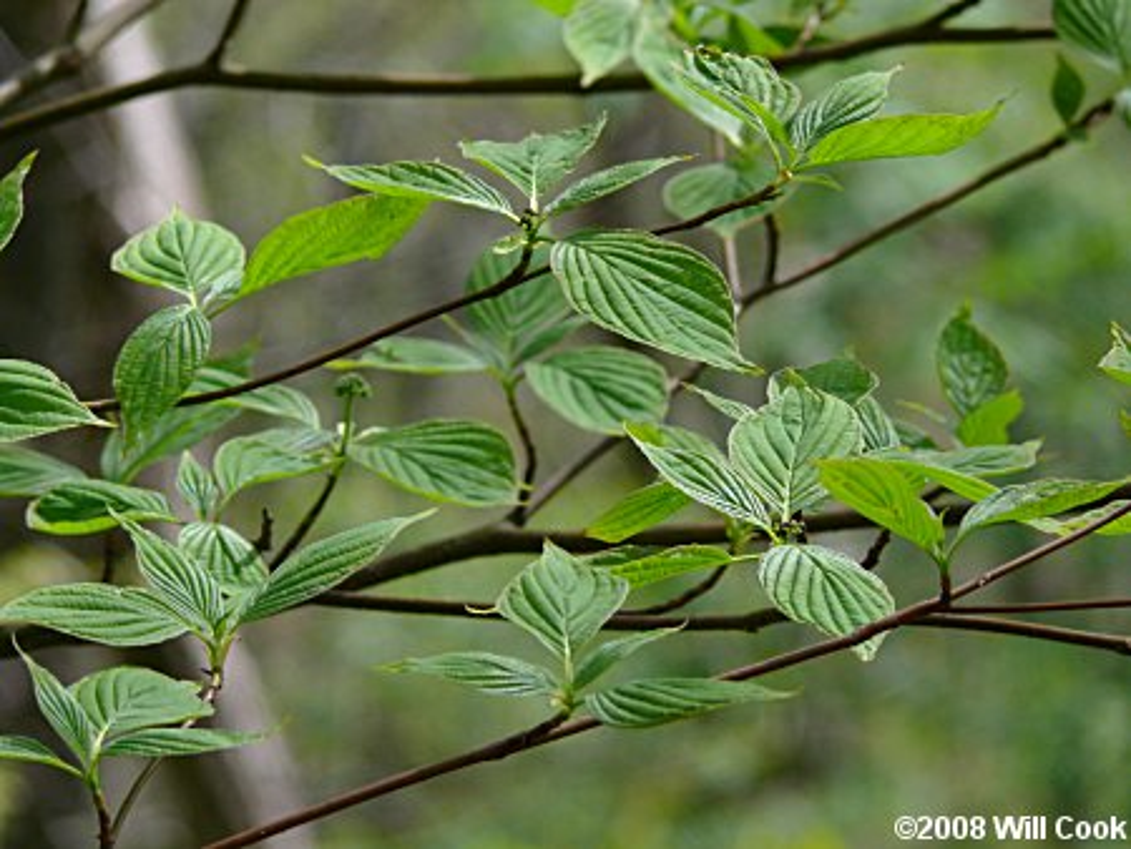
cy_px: 424
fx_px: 13730
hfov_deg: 4.7
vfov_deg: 3.5
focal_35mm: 420
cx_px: 566
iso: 100
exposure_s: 1/250
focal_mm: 88.8
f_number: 5.6
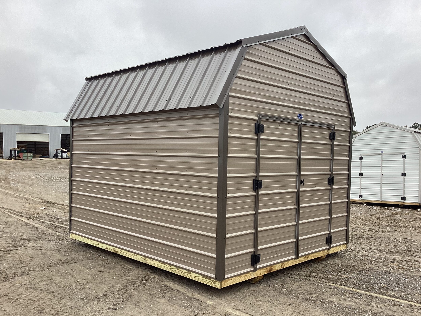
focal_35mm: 32
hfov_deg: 56.8
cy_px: 163
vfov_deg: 44.2
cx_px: 214
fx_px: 389
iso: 25
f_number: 2.4
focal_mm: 3.3
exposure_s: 1/120
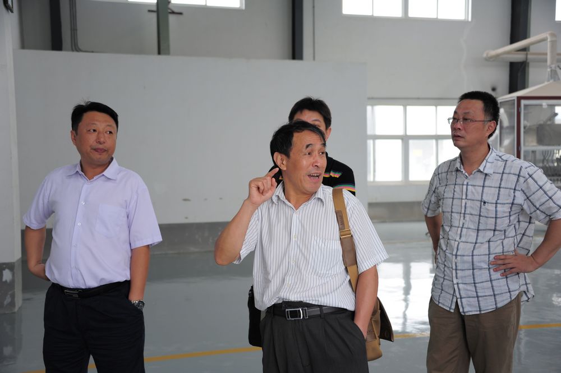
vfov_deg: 30.5
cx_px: 280
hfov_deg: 44.5
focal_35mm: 44
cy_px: 186
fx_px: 685
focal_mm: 44
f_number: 4.2
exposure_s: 1/60
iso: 200
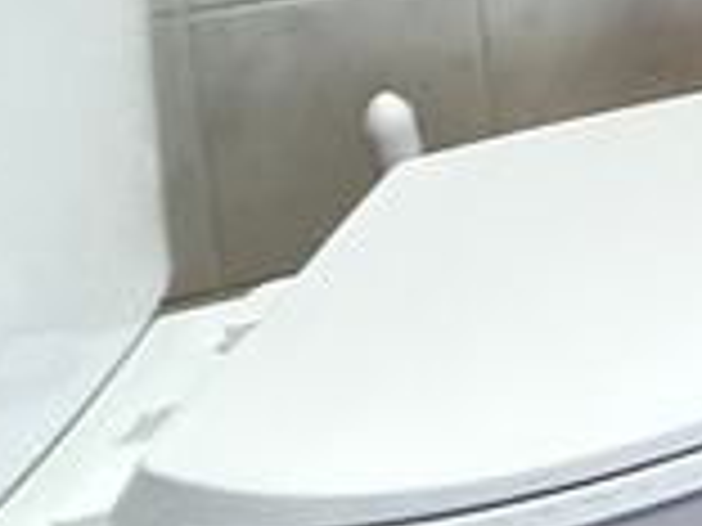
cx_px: 2169
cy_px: -755
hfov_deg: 11.1
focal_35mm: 92
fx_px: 1866
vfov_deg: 12.4
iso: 800
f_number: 2.2
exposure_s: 1/60
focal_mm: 2.22
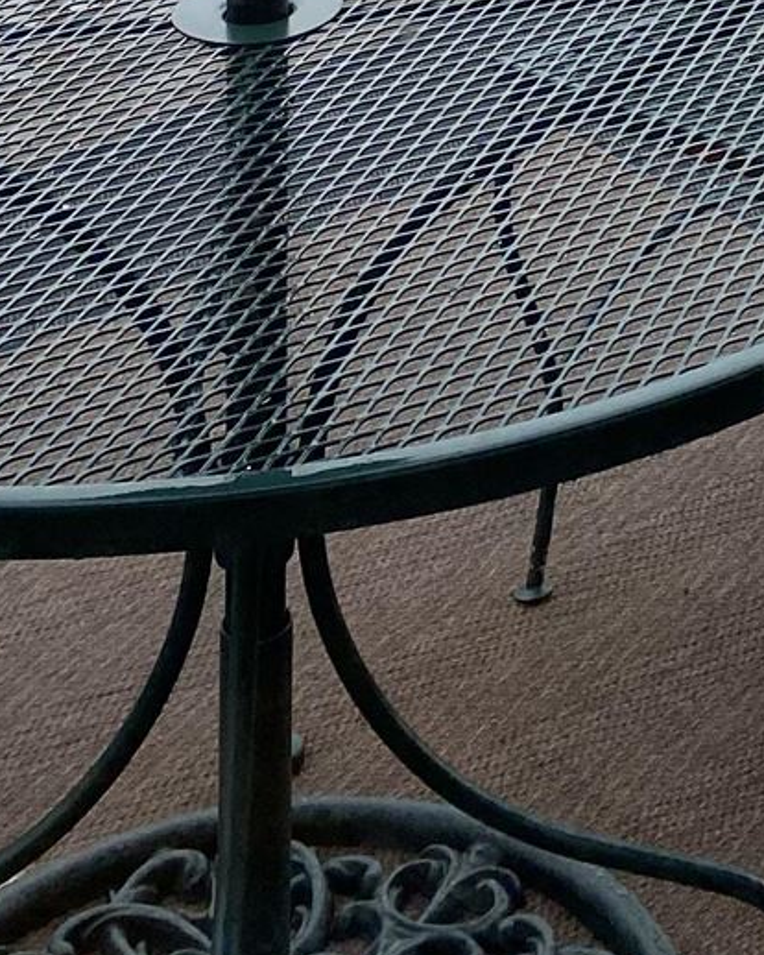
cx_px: 1039
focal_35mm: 113
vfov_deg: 13.6
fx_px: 3192
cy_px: -1147
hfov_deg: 13.1
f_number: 1.8
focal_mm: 4.25
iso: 32
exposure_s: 1/685
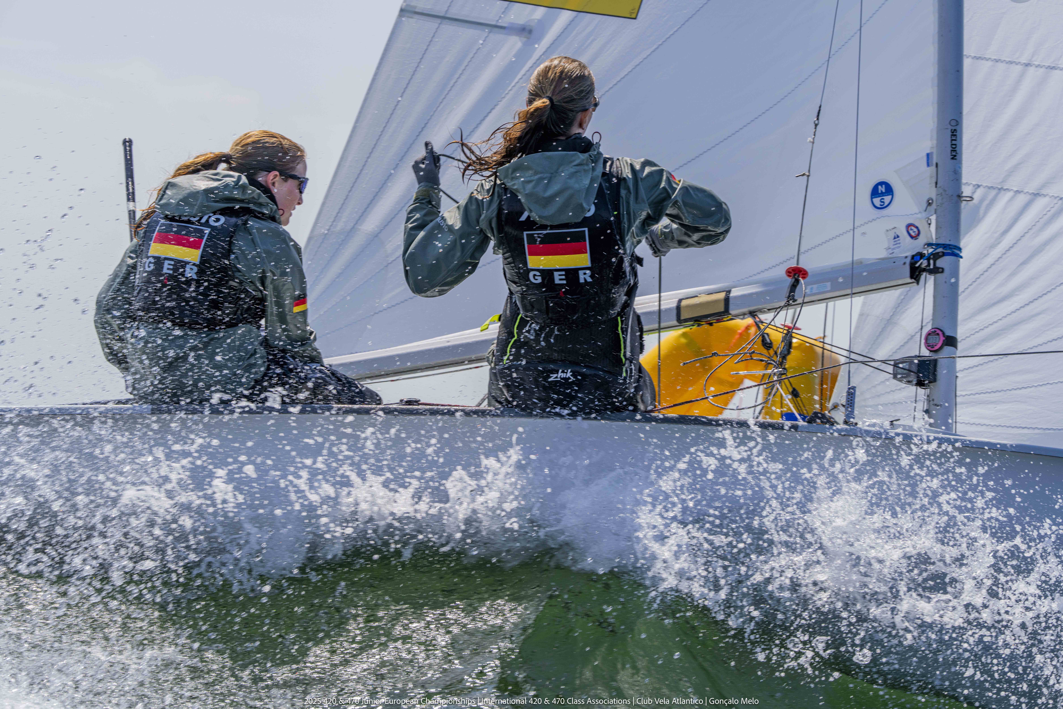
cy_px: 354
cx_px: 532
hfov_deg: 13.8
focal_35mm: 149
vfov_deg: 9.2
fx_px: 4399
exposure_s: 1/800
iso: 200
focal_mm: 149
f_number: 8
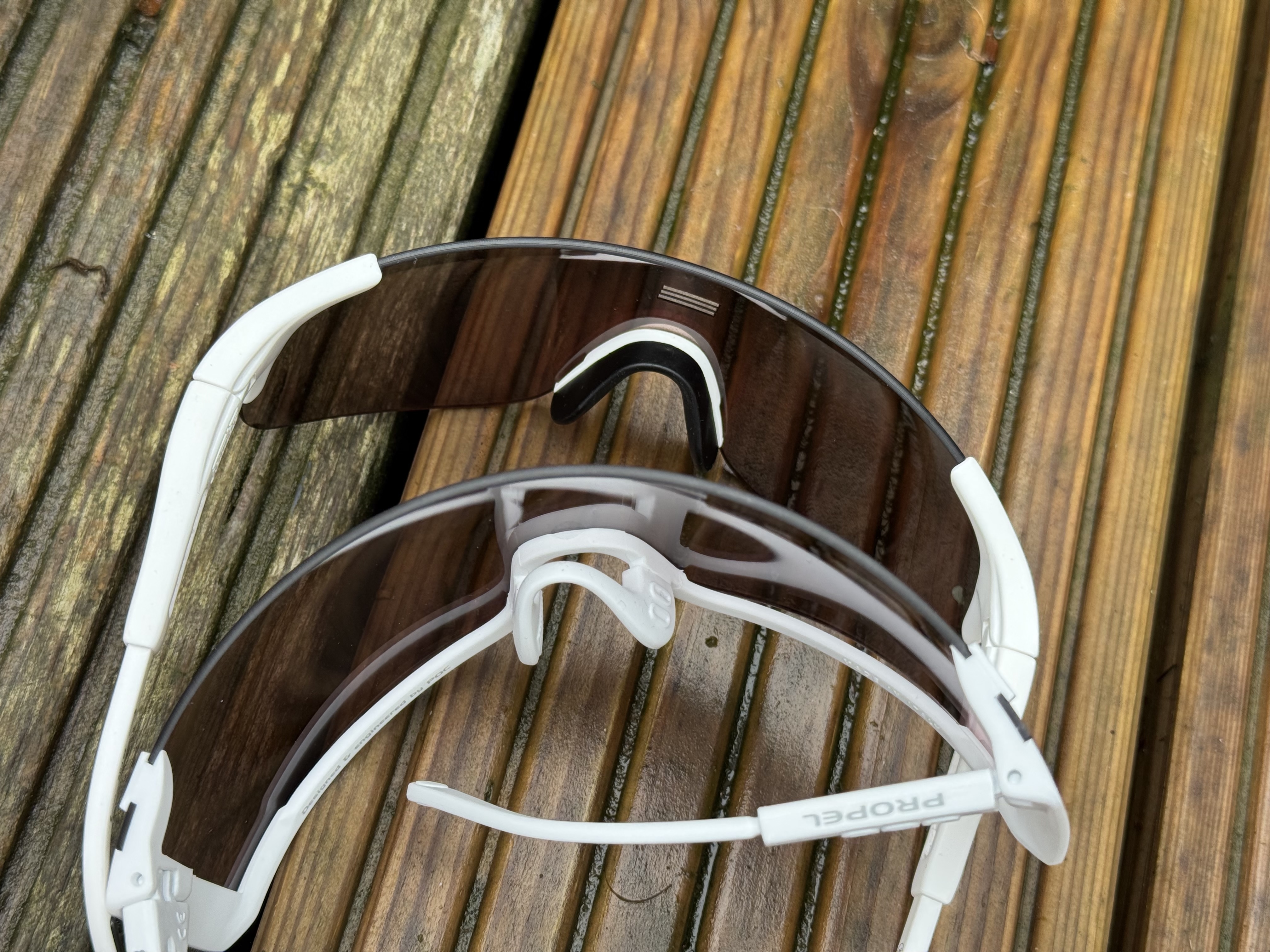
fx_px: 1761
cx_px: 635
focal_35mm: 48
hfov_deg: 39.7
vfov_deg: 30.3
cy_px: 476
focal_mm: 6.76
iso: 64
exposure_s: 1/127
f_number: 1.78
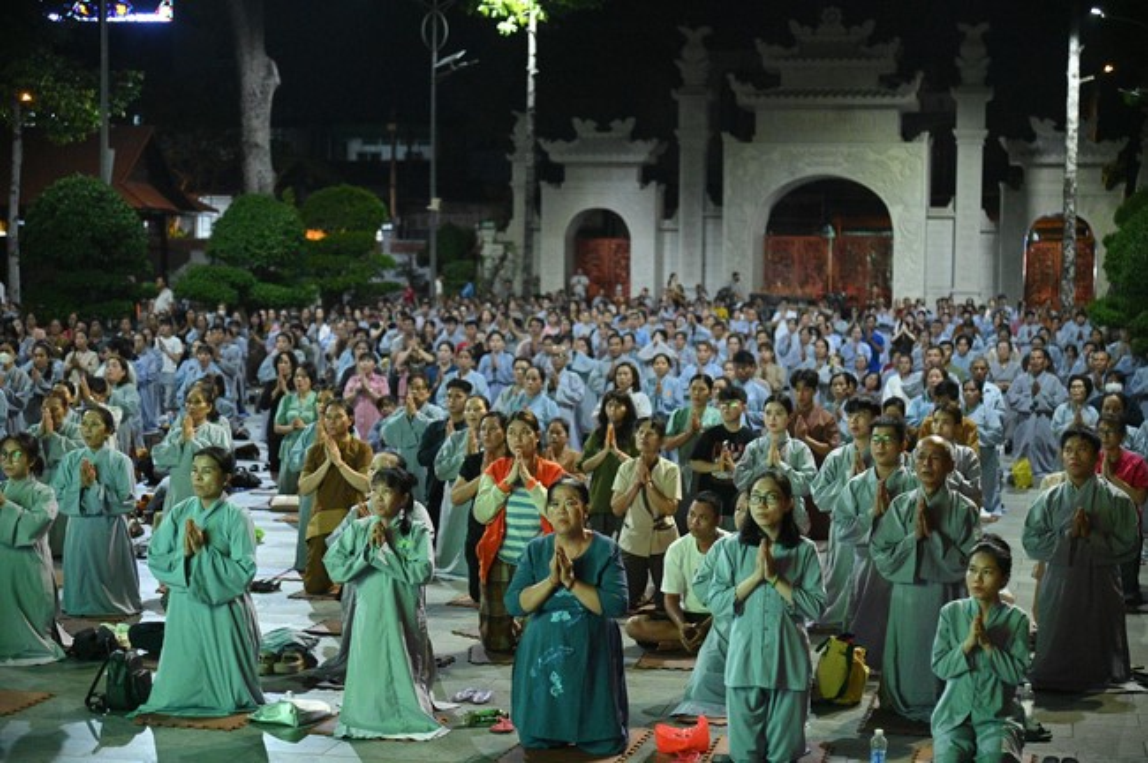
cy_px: 382
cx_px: 574
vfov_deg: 20.6
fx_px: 2103
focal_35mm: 66
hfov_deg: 30.5
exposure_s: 1/250
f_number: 4
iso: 16000
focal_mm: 66
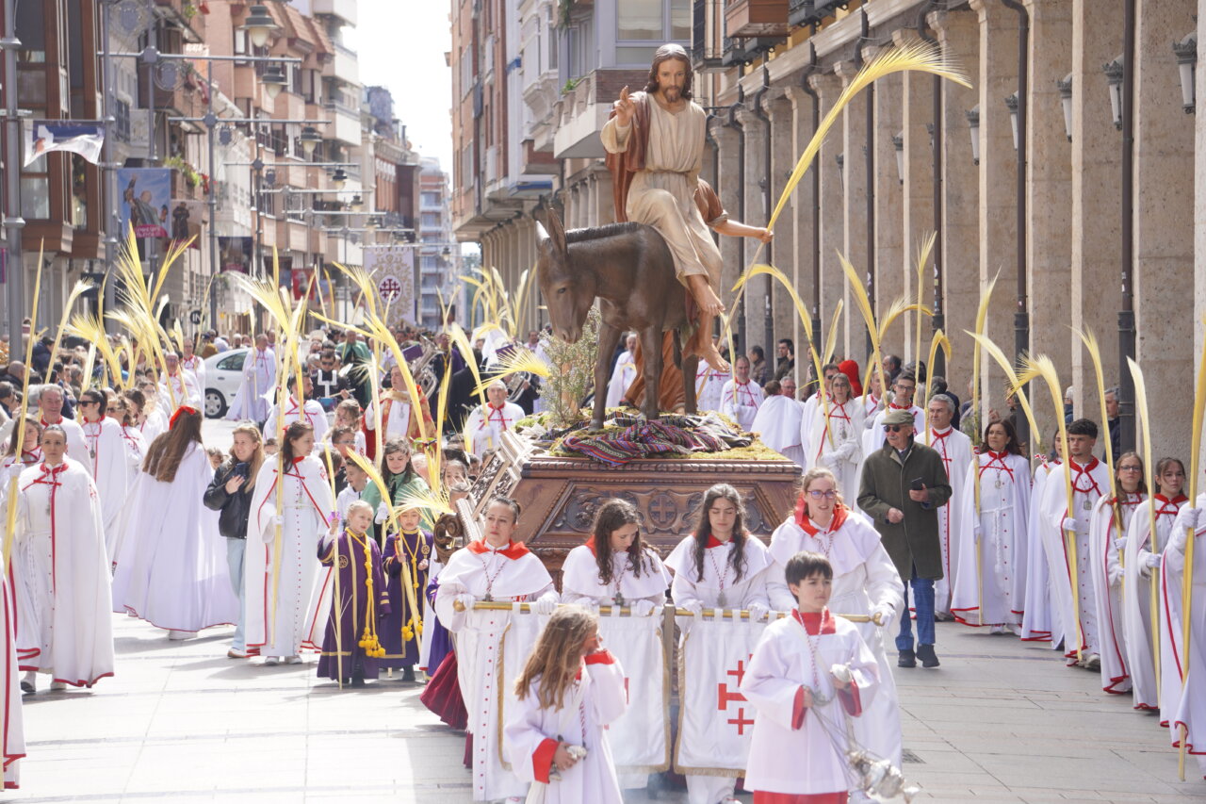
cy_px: 402
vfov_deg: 9.2
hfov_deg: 13.8
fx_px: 4974
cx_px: 603
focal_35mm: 148
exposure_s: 1/160
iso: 100
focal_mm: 99
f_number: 5.6
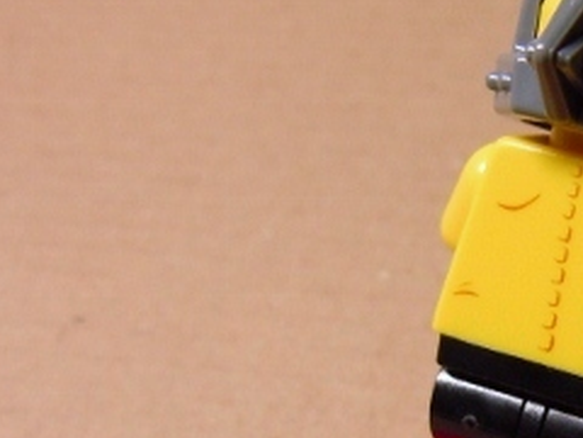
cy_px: 331
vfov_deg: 18.3
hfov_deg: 23.6
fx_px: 1347
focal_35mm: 80
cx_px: 554
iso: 320
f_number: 3.5
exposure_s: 1/60
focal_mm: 5.4
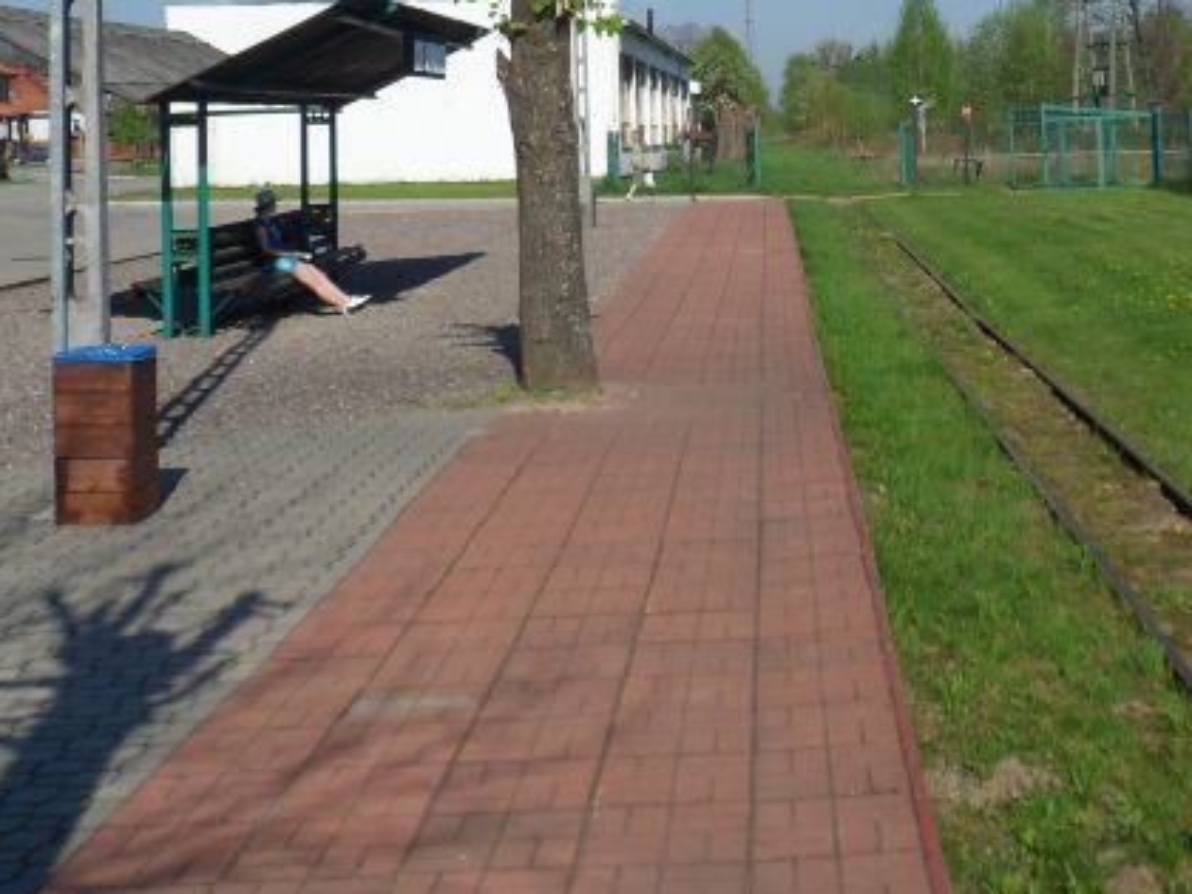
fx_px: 2032
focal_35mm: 59
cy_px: 79
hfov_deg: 32.3
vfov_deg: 24.1
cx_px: 851
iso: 80
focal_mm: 5.3
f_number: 3.5
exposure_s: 1/1000
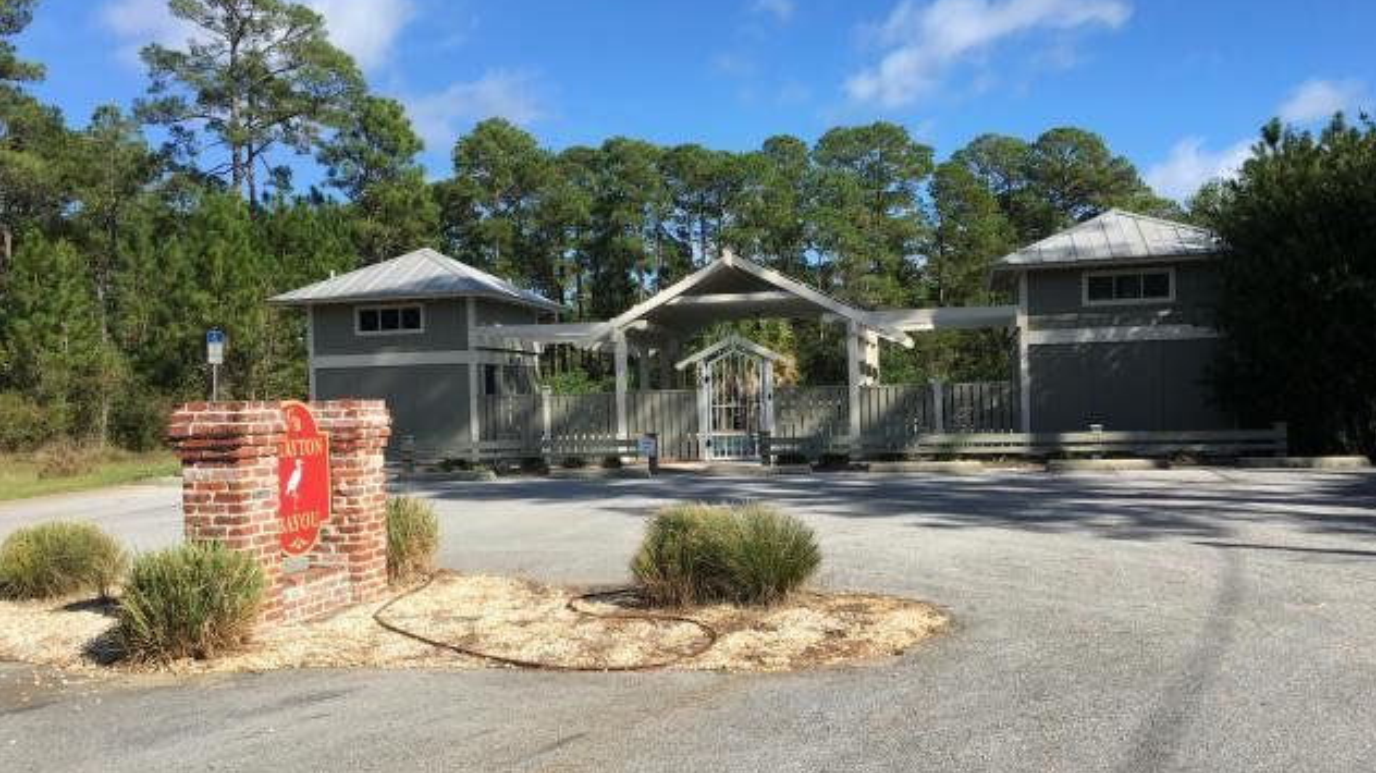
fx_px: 1167
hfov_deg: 61.0
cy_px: 429
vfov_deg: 36.6
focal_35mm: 32
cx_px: 695
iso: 25
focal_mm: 4.15
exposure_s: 1/1241
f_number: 2.2
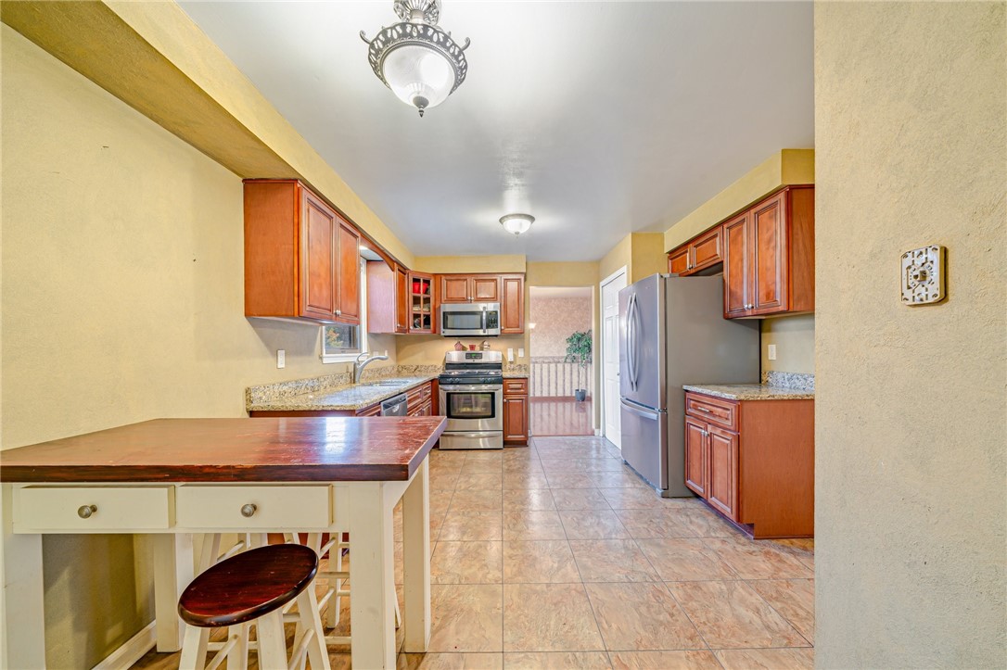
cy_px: 335
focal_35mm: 12
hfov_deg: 112.6
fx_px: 335
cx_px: 504
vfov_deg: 89.9
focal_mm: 12
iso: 50
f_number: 11
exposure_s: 1/2.5
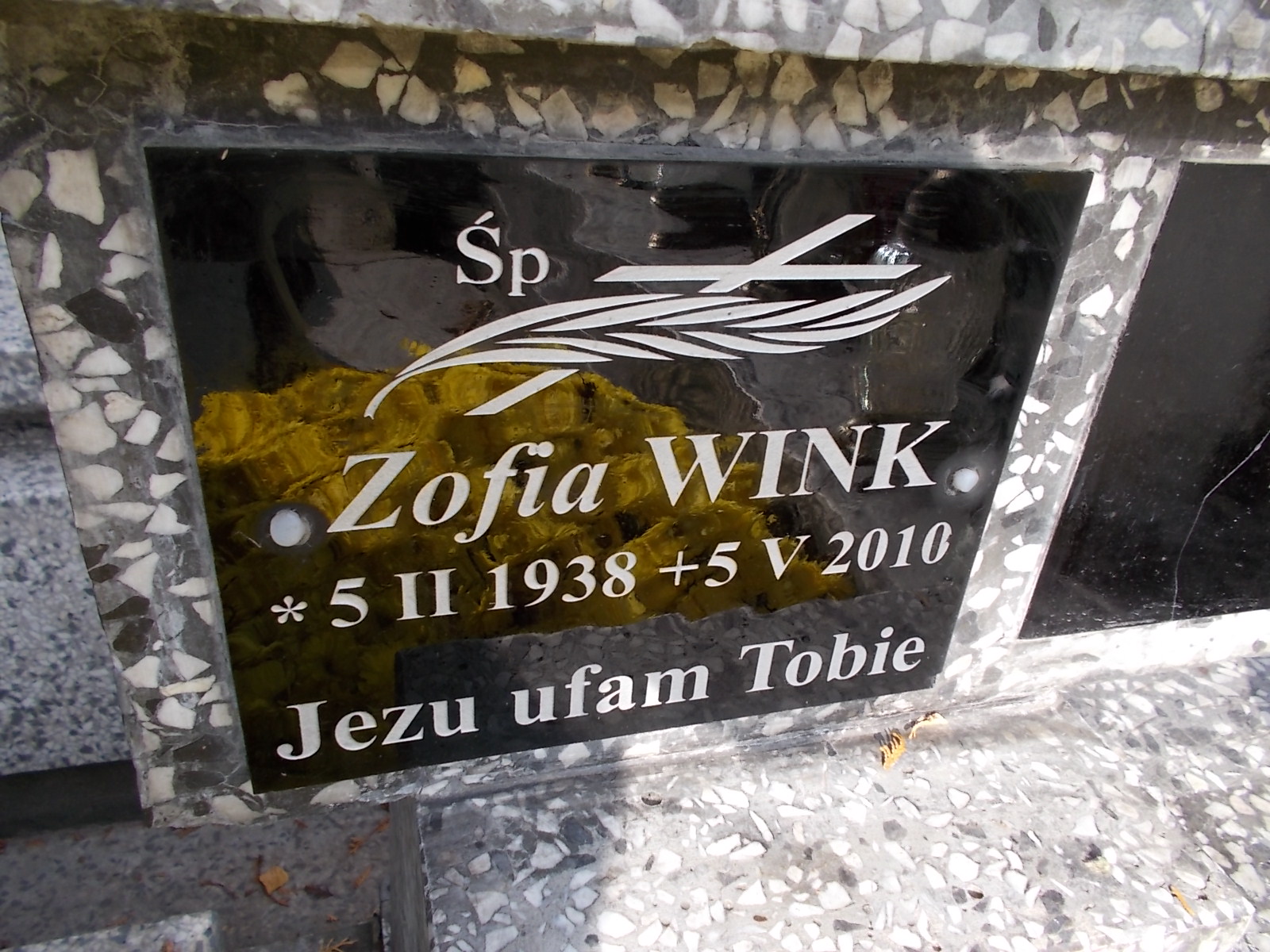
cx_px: 635
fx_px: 954
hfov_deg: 67.3
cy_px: 476
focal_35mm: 26
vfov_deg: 53.1
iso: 80
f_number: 3.2
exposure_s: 1/200
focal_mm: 4.6
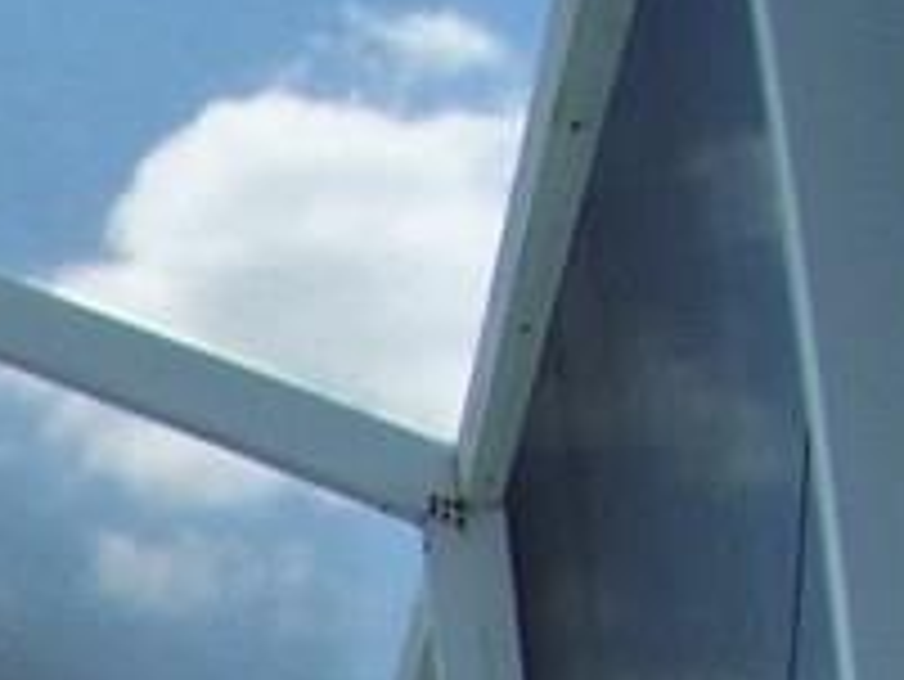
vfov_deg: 7.0
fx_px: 5200
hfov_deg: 8.9
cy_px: 1635
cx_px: -1340
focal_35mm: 199
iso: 100
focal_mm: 8
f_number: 3.4
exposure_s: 1/500
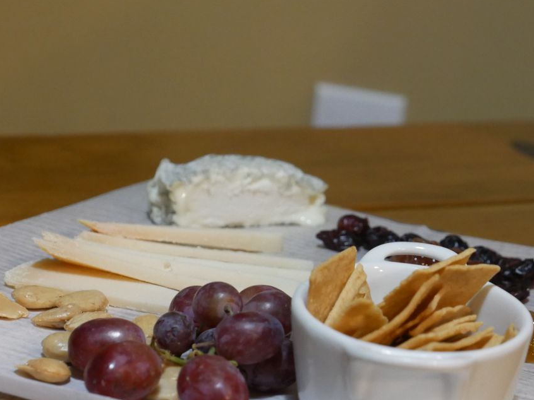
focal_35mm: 125
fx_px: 1929
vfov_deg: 11.9
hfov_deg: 15.8
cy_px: 255
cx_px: 271
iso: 1600
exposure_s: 1/20
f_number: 4
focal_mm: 33
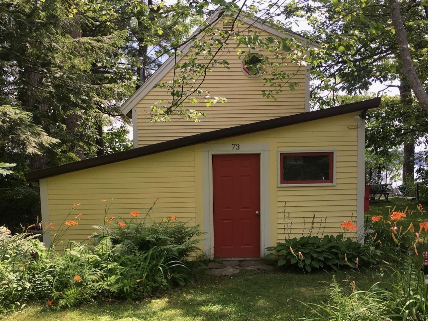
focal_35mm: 29
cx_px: 214
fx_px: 359
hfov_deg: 61.7
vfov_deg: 48.2
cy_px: 160
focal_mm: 4.15
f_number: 2.2
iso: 25
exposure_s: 1/366
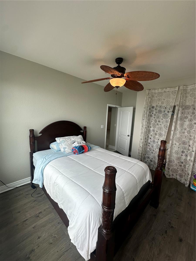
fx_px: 106
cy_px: 130
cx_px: 98
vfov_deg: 102.1
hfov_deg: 85.7
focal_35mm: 14
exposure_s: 1/120
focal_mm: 2.22
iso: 50
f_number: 2.2
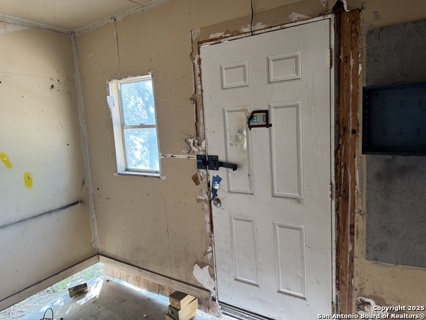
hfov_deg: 71.6
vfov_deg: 56.8
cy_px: 160
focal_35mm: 24
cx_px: 213
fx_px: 295
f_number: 1.78
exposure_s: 1/73
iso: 200
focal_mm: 6.76
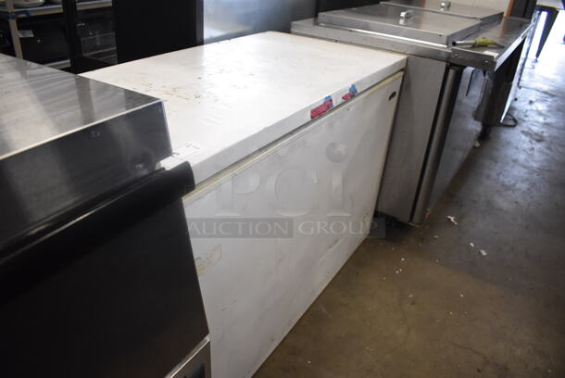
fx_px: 424
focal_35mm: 27
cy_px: 189
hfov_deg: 67.3
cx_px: 282
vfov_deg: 48.0
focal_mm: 18
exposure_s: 1/125
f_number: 3.5
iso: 1800
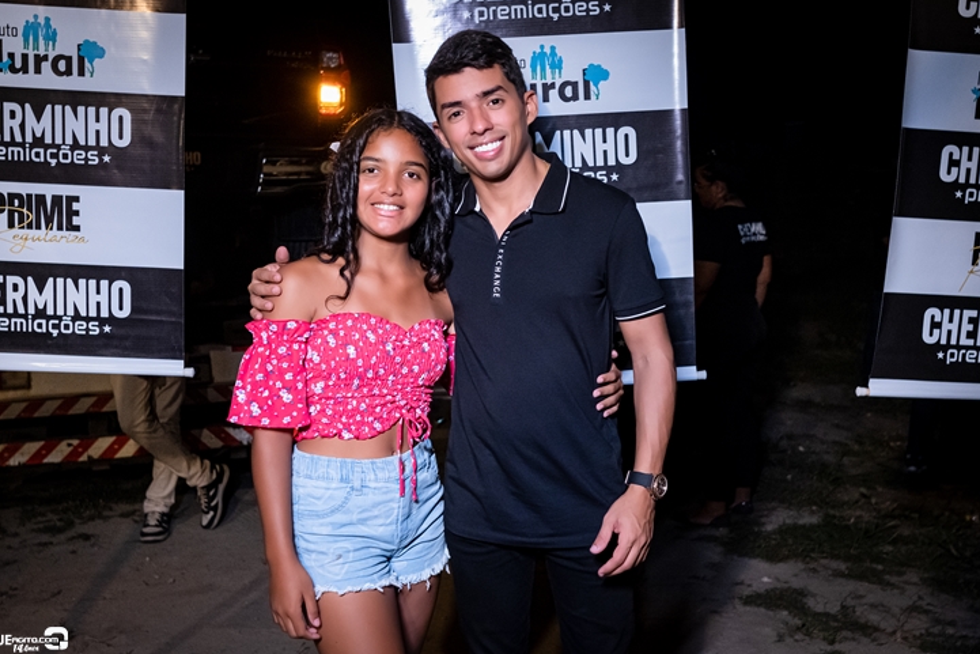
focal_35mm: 37
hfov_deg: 51.9
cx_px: 482
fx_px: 1007
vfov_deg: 36.0
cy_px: 326
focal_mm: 24
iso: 2500
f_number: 2.8
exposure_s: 1/250
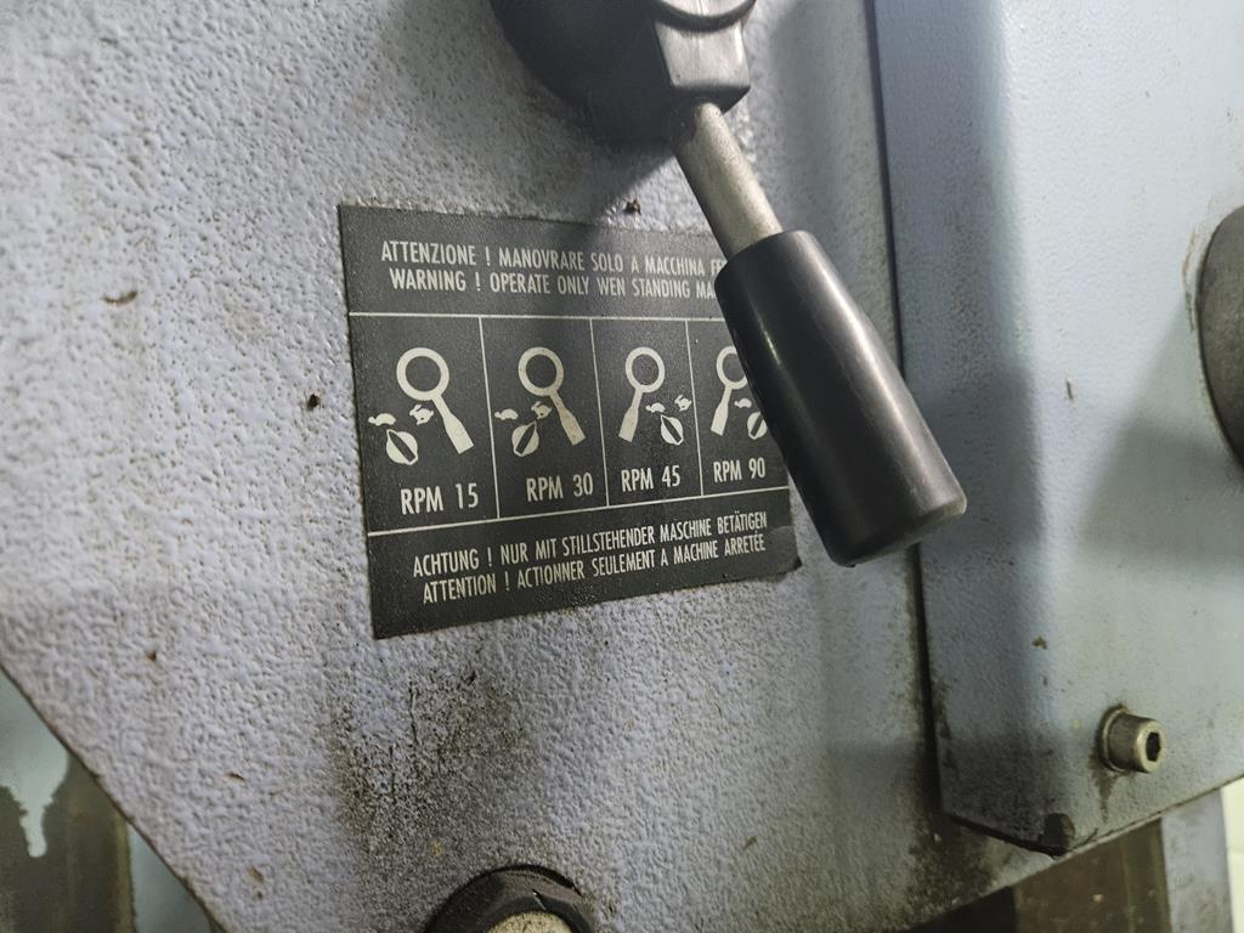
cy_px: 466
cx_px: 622
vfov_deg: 58.9
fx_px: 827
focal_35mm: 23
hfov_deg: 73.9
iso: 800
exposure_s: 1/25
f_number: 1.8
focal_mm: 5.4
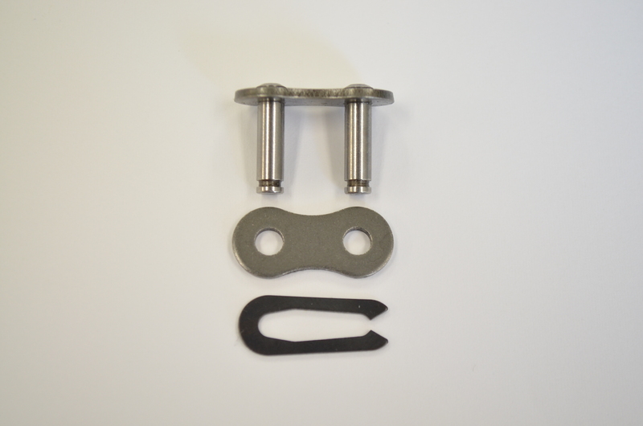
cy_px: 213
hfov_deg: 30.6
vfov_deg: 20.5
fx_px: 1176
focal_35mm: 66
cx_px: 322
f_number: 5.3
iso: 500
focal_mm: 44
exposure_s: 1/50
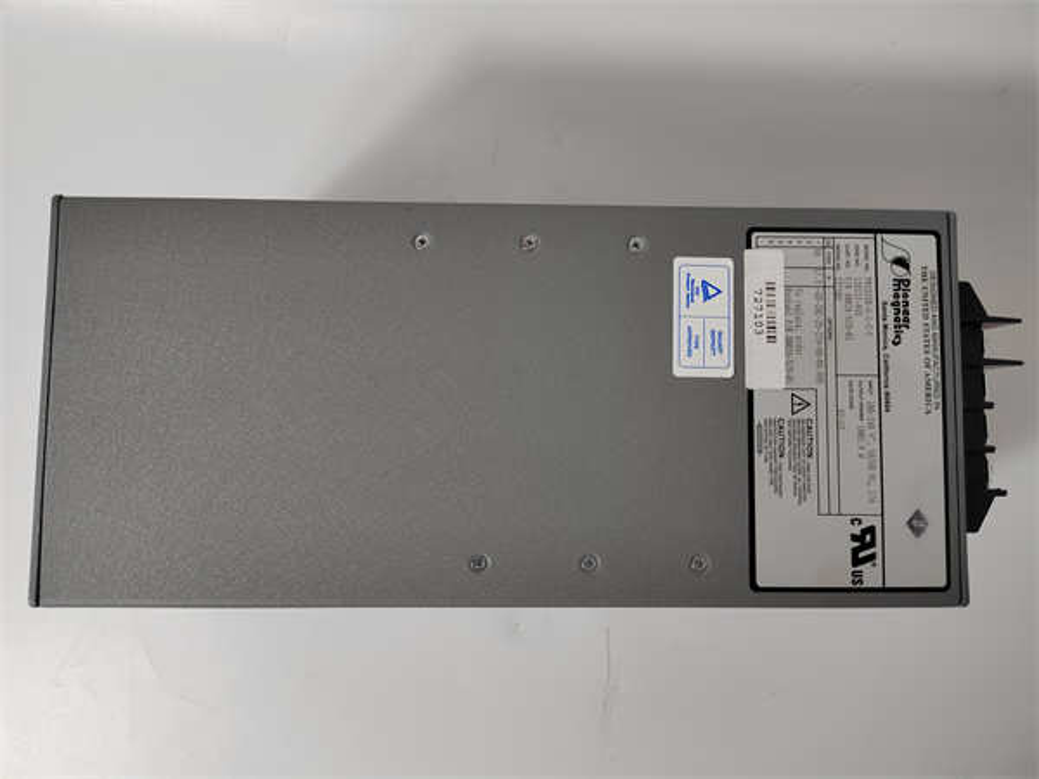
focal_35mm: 23
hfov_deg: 73.9
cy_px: 390
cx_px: 520
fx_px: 690
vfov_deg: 58.9
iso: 384
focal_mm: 5.52
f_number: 1.9
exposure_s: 1/100
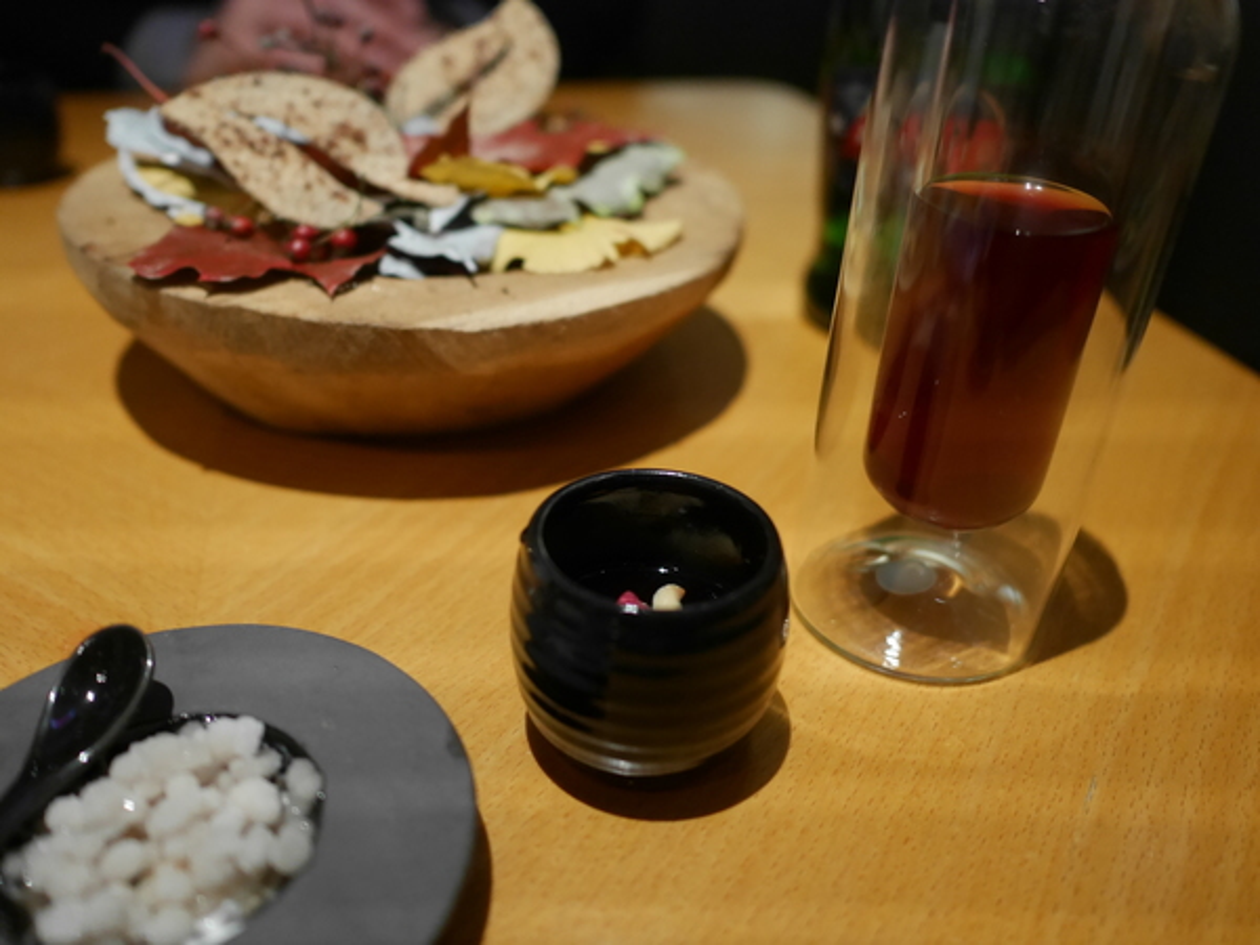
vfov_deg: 46.8
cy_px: 472
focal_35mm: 30
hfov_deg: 60.0
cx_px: 630
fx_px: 1092
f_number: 1.7
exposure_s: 1/60
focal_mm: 15
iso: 1250
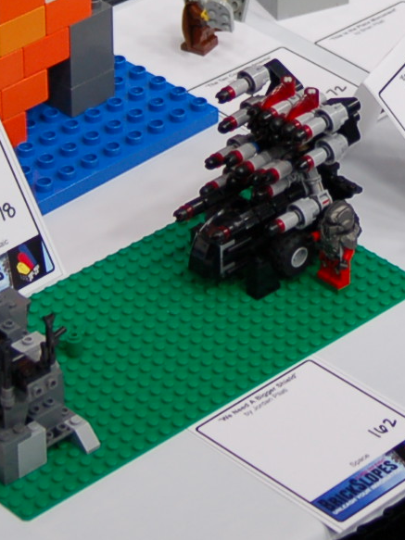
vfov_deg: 12.4
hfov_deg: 9.4
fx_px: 2434
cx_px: 462
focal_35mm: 156
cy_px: -82
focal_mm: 28
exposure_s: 1/50
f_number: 3.5
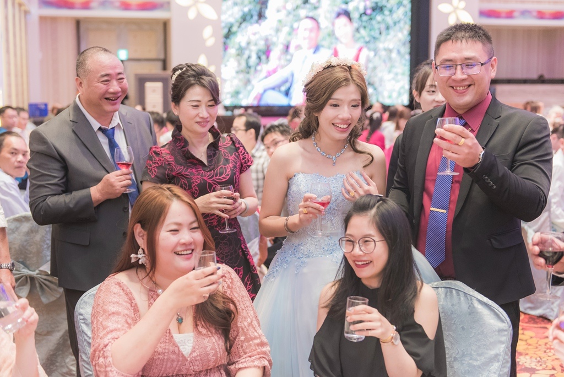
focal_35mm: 52
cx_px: 282
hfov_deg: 38.2
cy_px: 188
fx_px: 815
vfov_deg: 26.0
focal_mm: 52
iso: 3200
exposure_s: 1/200
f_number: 3.2
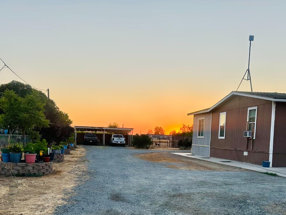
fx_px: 306
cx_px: 139
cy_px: 155
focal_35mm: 37
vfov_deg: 37.9
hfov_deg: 50.1
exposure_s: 1/699
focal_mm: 6.86
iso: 80
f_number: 1.78
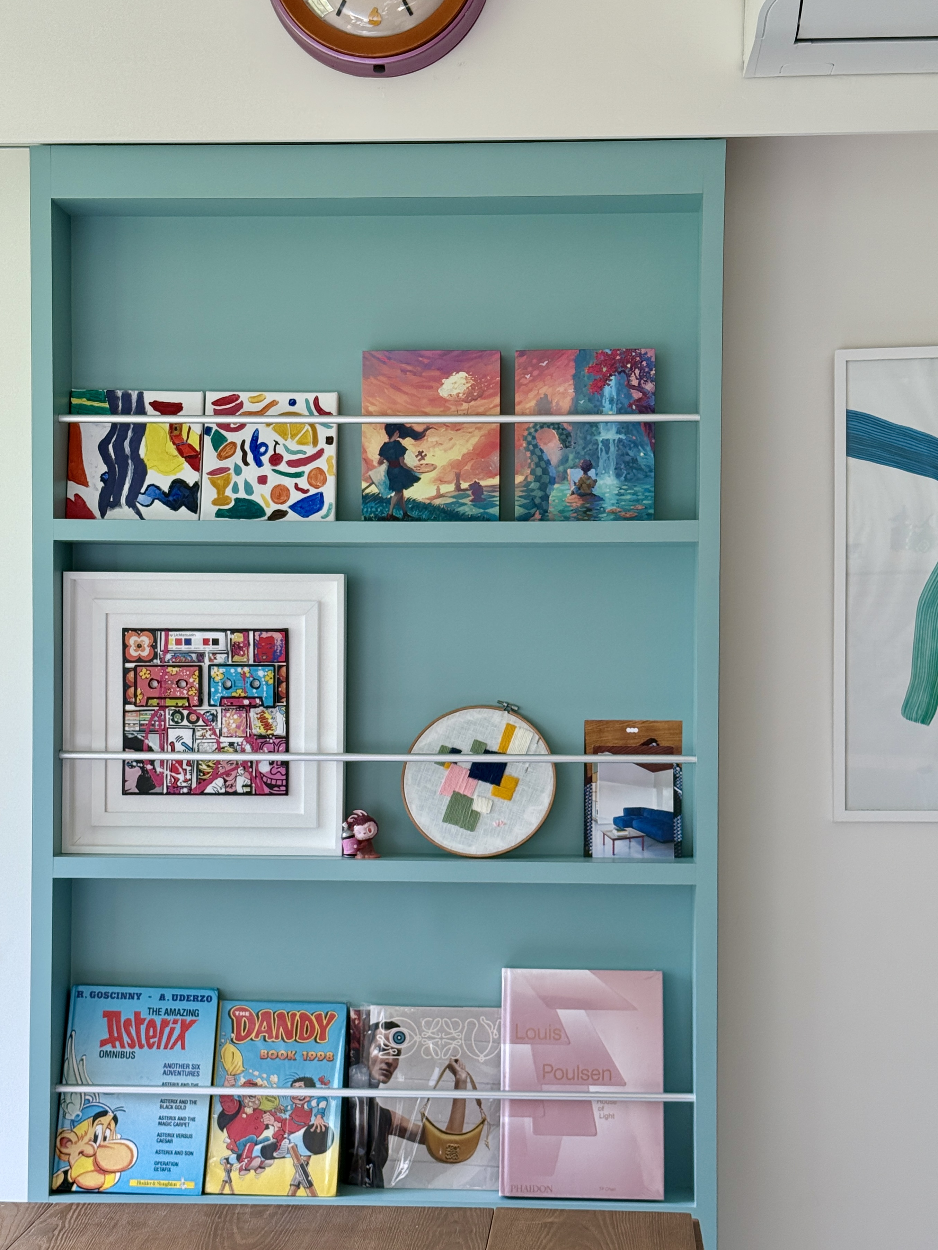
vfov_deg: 39.7
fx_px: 1734
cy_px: 625
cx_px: 469
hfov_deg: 30.3
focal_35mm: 48
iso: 125
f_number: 1.78
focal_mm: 6.76
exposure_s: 1/227
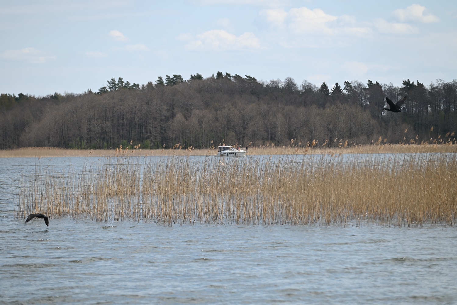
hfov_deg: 11.4
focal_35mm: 180
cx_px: 228
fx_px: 2286
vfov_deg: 7.6
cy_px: 152
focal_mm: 180
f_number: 5.6
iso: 160
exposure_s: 1/1000
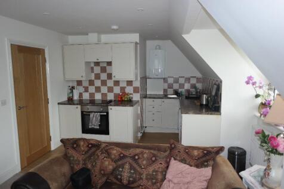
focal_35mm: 24
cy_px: 94
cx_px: 142
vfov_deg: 53.1
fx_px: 189
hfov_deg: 73.8
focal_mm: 16
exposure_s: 1/50
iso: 200
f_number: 2.4
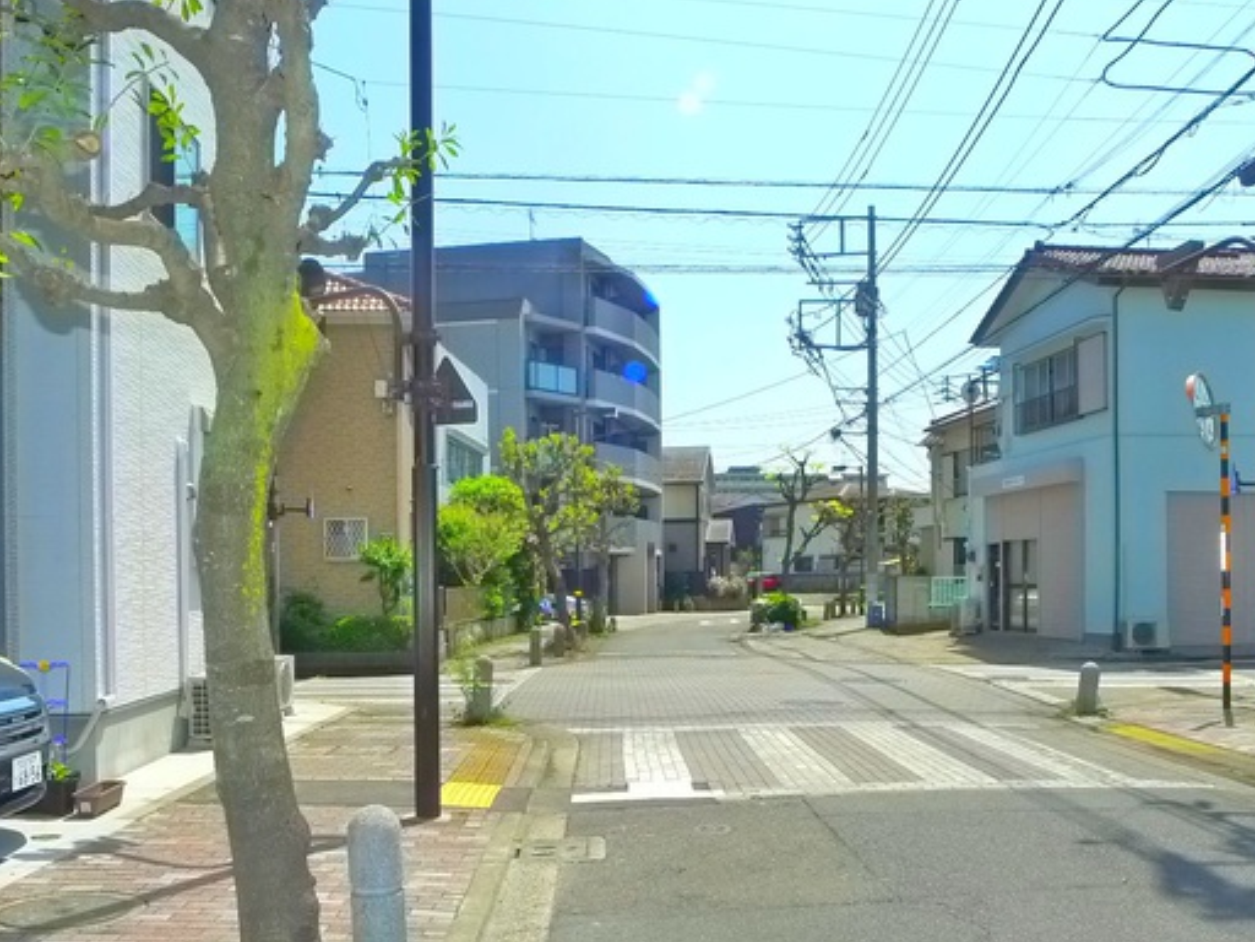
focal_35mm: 41
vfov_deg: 34.9
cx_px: 583
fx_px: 1486
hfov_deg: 45.7
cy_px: 607
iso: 400
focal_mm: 6.4
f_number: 4
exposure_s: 1/800
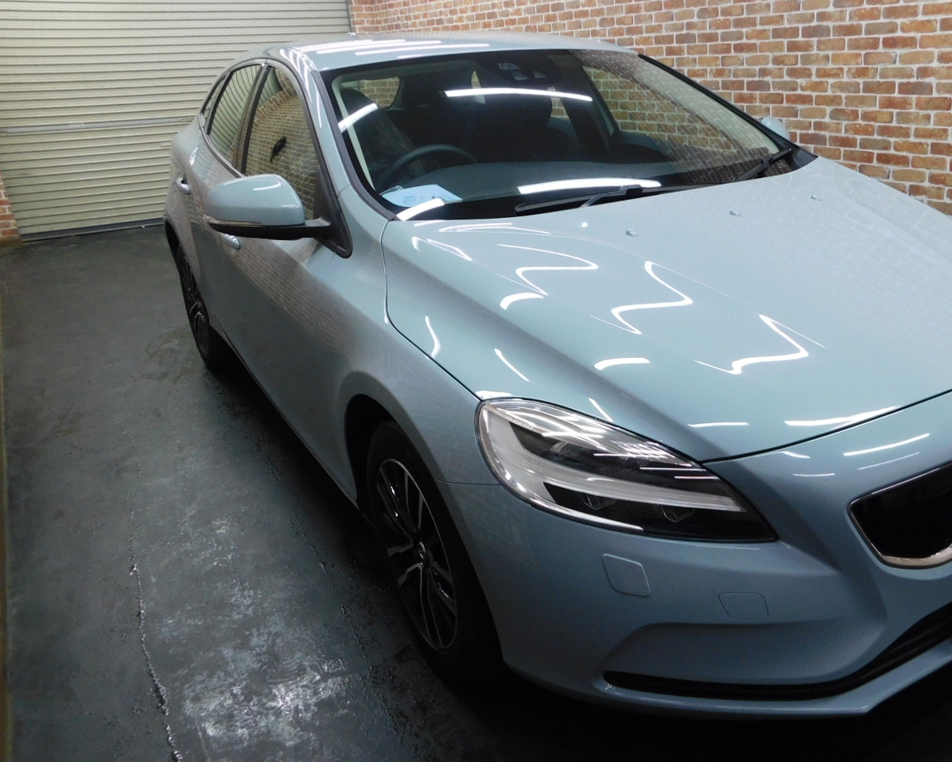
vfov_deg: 48.5
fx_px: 845
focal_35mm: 30
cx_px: 634
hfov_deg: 57.5
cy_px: 381
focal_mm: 4
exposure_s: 1/30
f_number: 3
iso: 180
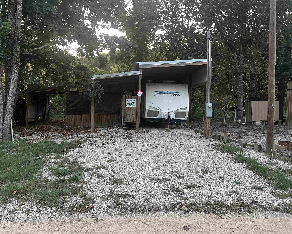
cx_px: 137
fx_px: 242
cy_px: 114
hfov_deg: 62.2
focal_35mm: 28
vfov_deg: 51.5
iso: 80
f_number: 1.5
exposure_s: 1/121
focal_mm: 5.7
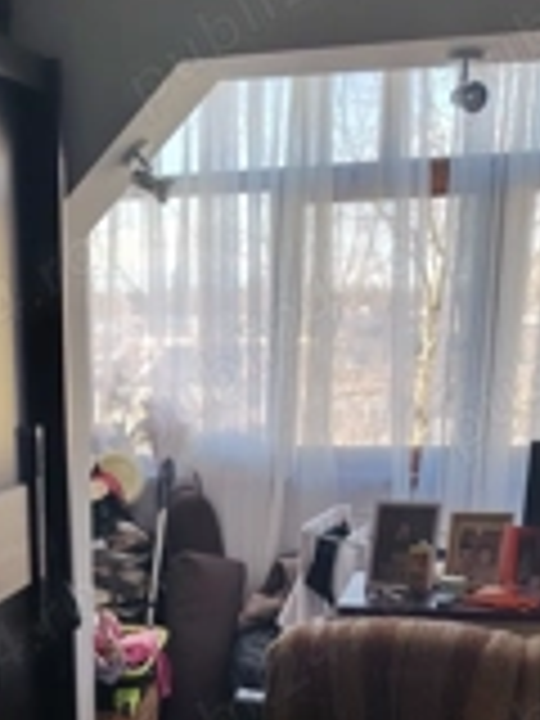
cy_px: 760
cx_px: 112
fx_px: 1248
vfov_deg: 29.5
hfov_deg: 24.1
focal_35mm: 60
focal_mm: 5.25
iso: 255
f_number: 1.75
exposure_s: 1/25
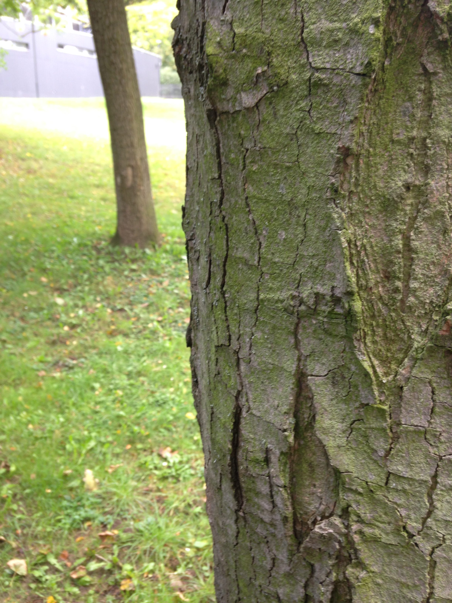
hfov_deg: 42.9
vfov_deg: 55.4
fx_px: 575
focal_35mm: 33
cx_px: 226
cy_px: 302
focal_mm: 4.12
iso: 50
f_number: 2.4
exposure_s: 1/20
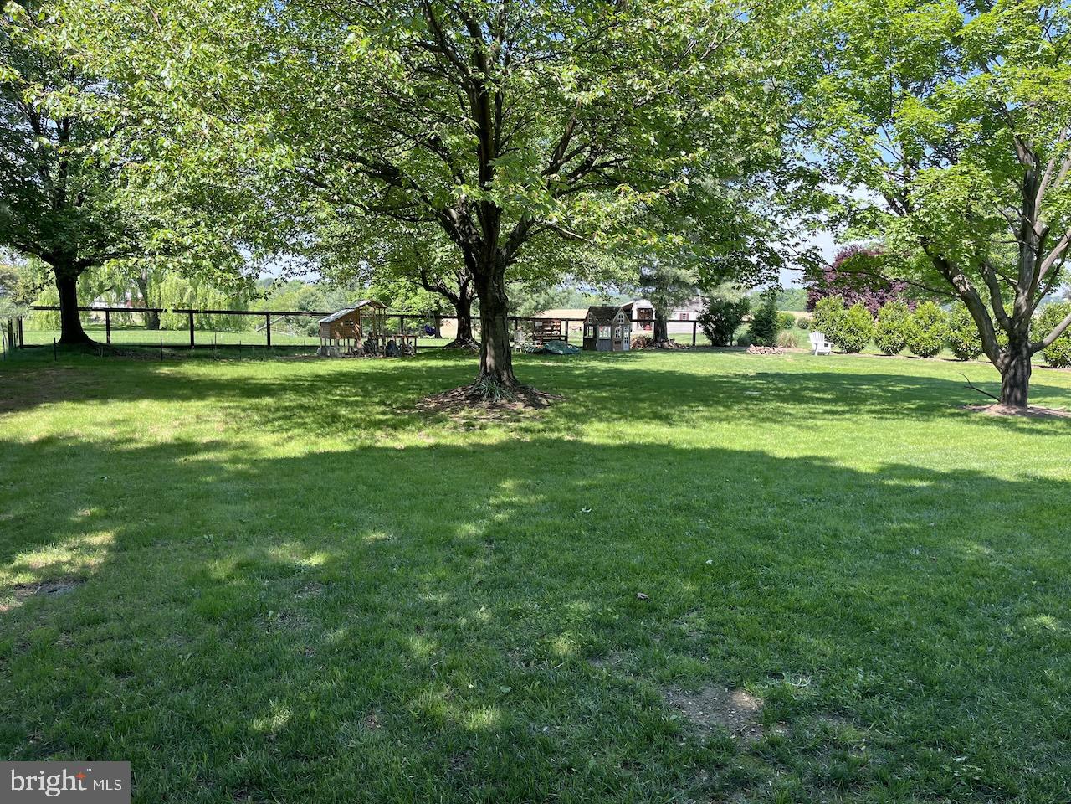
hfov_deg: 67.3
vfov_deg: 53.1
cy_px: 402
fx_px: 804
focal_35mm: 26
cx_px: 536
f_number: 1.6
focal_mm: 5.1
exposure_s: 1/537
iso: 50
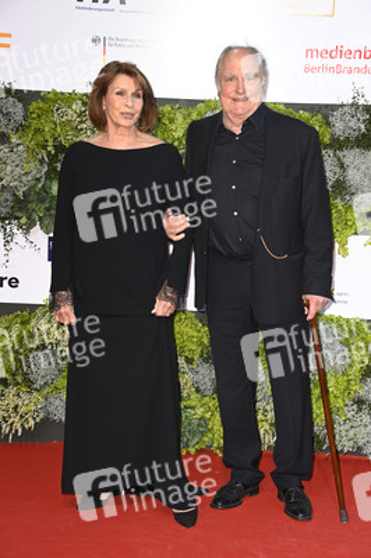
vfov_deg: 26.0
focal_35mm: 78
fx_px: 1208
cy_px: 279
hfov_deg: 17.5
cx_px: 186
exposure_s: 1/200
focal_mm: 78
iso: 400
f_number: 6.3
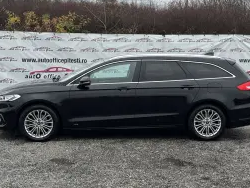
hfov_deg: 28.1
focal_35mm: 69
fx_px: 499
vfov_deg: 21.3
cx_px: 135
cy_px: 77
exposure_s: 1/913
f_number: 1.78
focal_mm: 6.76
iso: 64
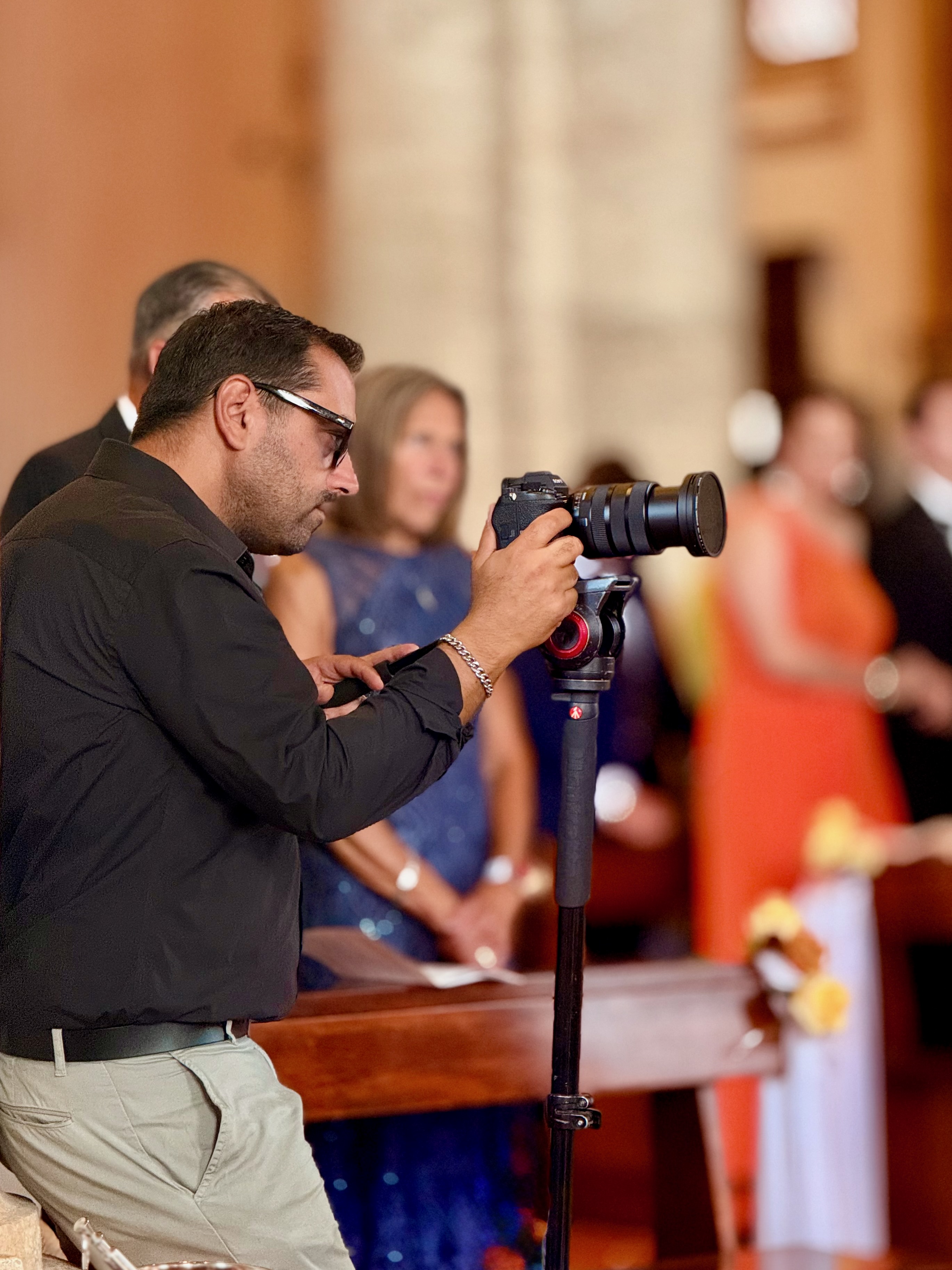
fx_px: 4400
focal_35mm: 120
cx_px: 476
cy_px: 635
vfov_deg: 16.4
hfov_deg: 12.3
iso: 500
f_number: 2.8
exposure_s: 1/60
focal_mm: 15.66
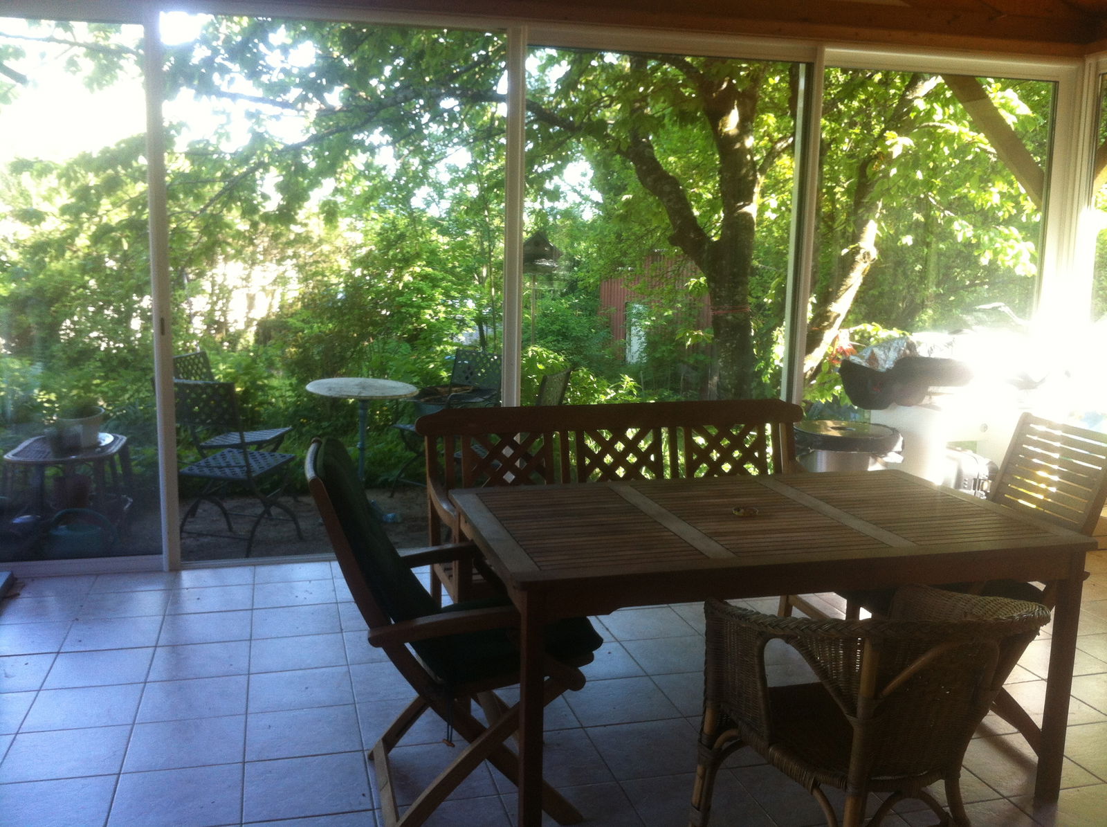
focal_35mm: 35
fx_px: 1118
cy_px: 414
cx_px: 554
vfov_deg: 40.6
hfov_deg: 52.7
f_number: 2.8
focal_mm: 3.85
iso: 80
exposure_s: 1/60
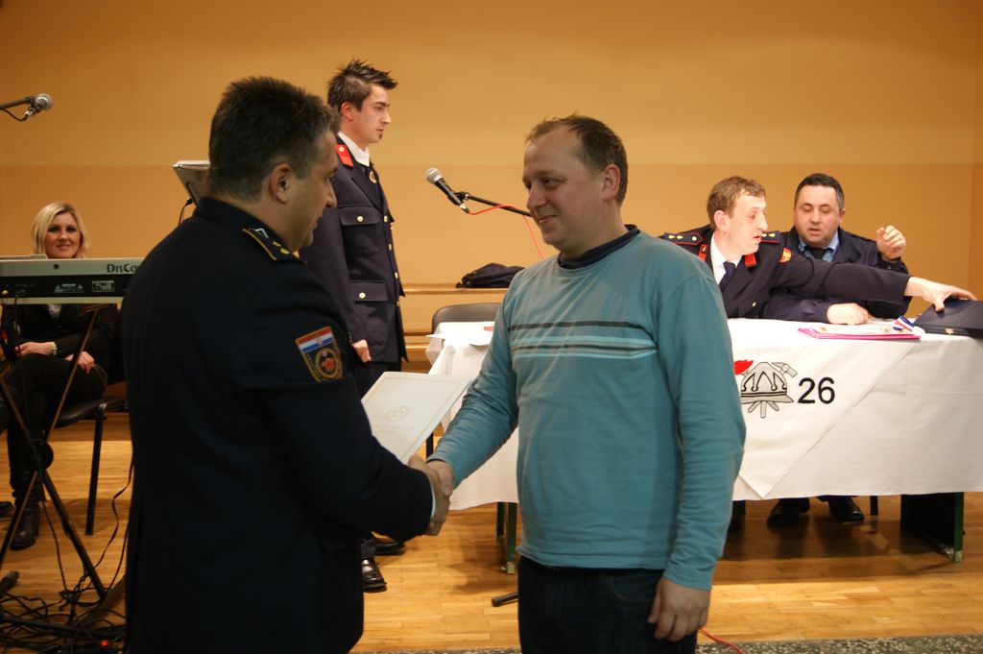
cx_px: 492
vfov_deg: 31.8
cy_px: 327
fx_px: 1146
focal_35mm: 42
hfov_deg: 46.4
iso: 400
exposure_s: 1/13
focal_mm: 28
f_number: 4.5
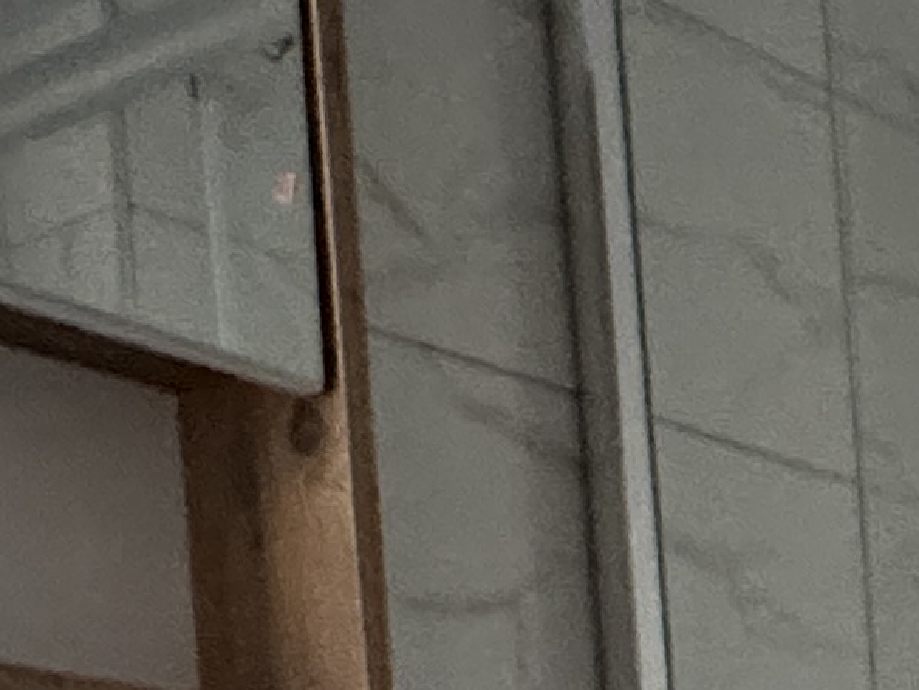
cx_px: 1583
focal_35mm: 95
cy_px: 1348
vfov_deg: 13.5
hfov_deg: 17.4
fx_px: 2523
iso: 800
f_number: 2.2
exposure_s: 1/60
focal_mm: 2.22
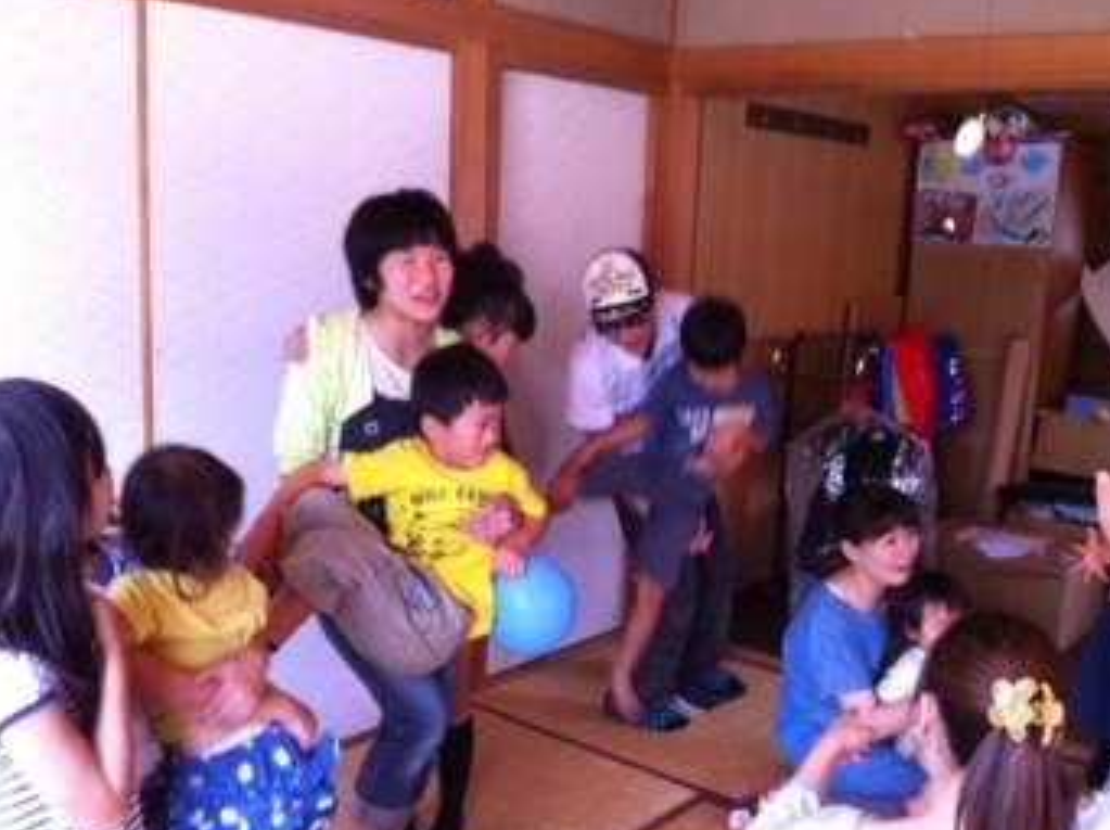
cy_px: 470
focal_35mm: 41
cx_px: 638
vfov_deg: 35.0
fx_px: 1313
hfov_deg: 45.7
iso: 80
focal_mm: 3.85
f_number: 2.8
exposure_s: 1/15
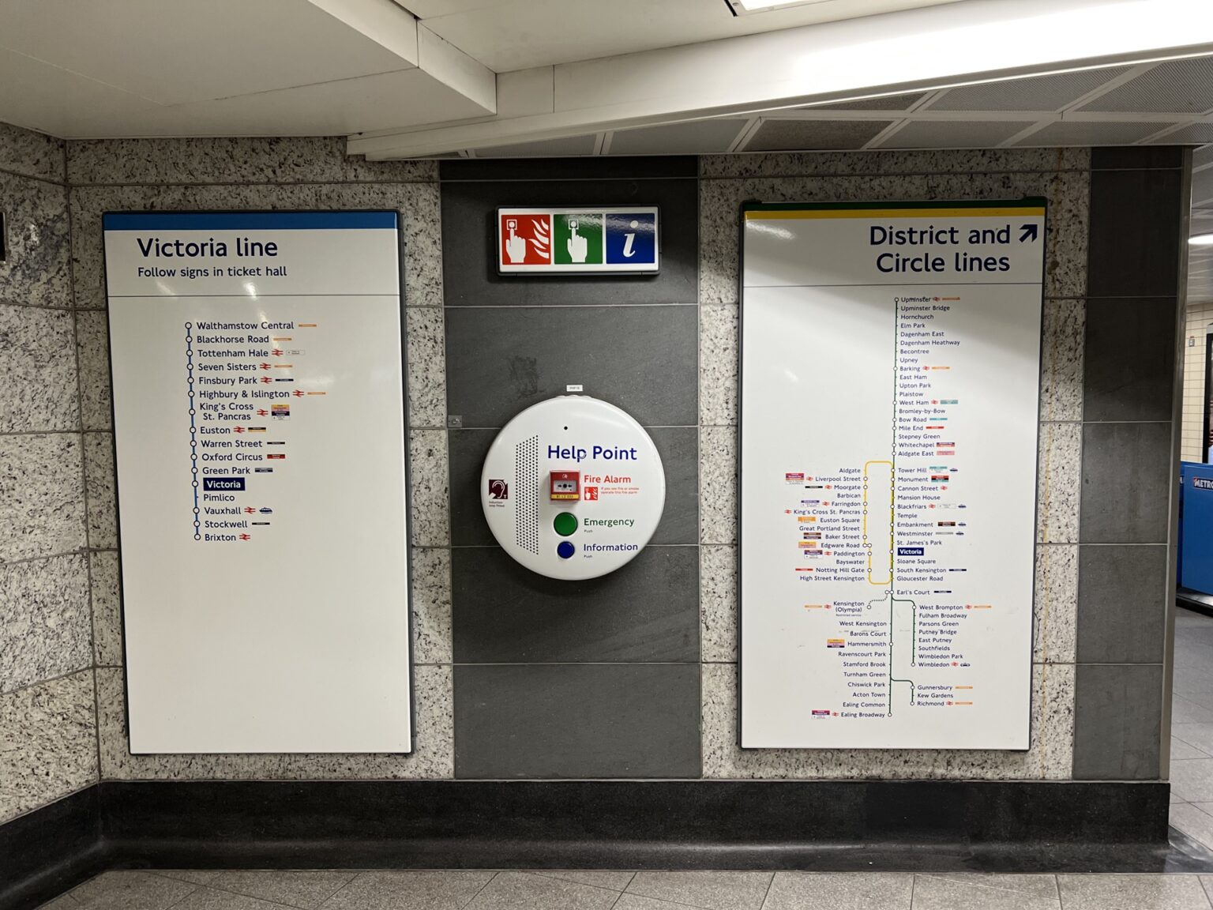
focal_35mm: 26
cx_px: 606
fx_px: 911
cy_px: 455
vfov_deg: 53.1
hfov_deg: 67.3
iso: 125
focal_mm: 5.7
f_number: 1.5
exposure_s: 1/100
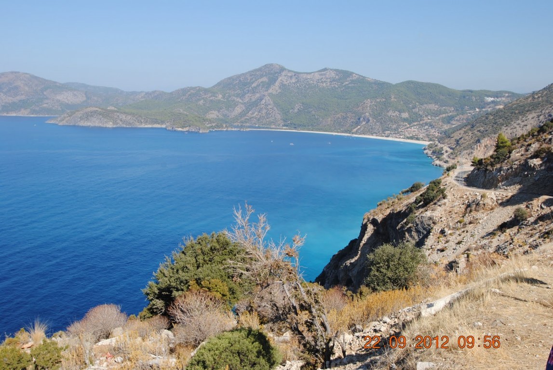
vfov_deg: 37.0
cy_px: 185
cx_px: 276
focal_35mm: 36
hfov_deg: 53.1
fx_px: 554
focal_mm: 24
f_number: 7.1
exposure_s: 1/200
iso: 100
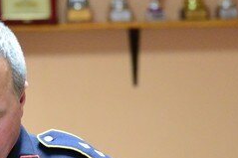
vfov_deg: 3.3
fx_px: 2788
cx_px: 30
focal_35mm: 422
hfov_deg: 4.9
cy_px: 149
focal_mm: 120
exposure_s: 1/80
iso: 6400
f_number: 4
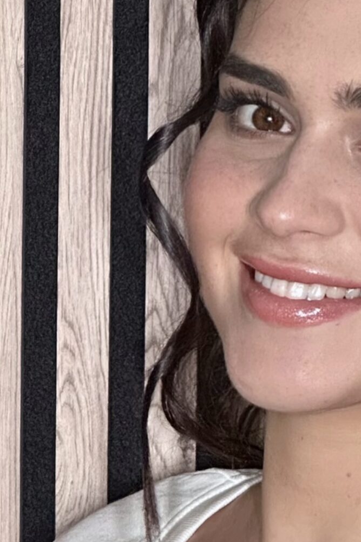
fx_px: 3082
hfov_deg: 6.7
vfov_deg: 10.0
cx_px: 363
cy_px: 394
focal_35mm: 205
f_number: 2.8
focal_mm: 9
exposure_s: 1/50
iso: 400
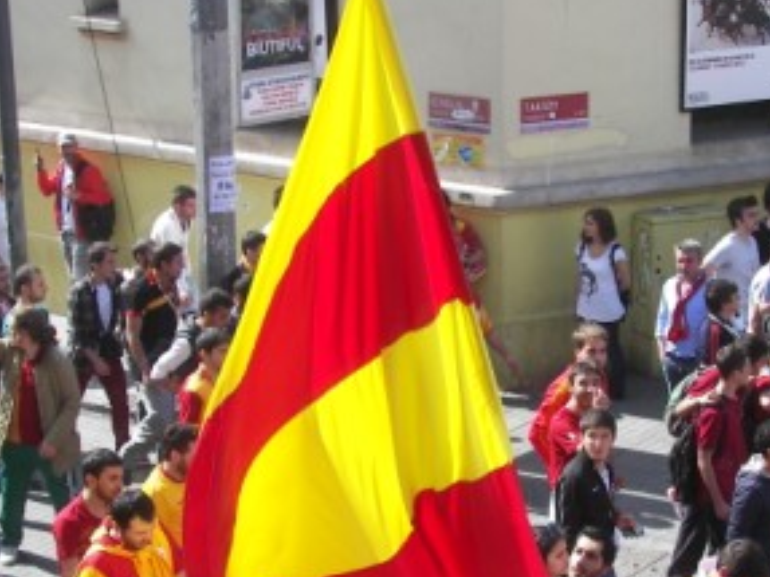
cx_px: 464
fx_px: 2223
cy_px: 327
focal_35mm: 100
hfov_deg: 19.6
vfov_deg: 14.8
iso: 50
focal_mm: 10.6
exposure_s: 1/250
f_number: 2.8
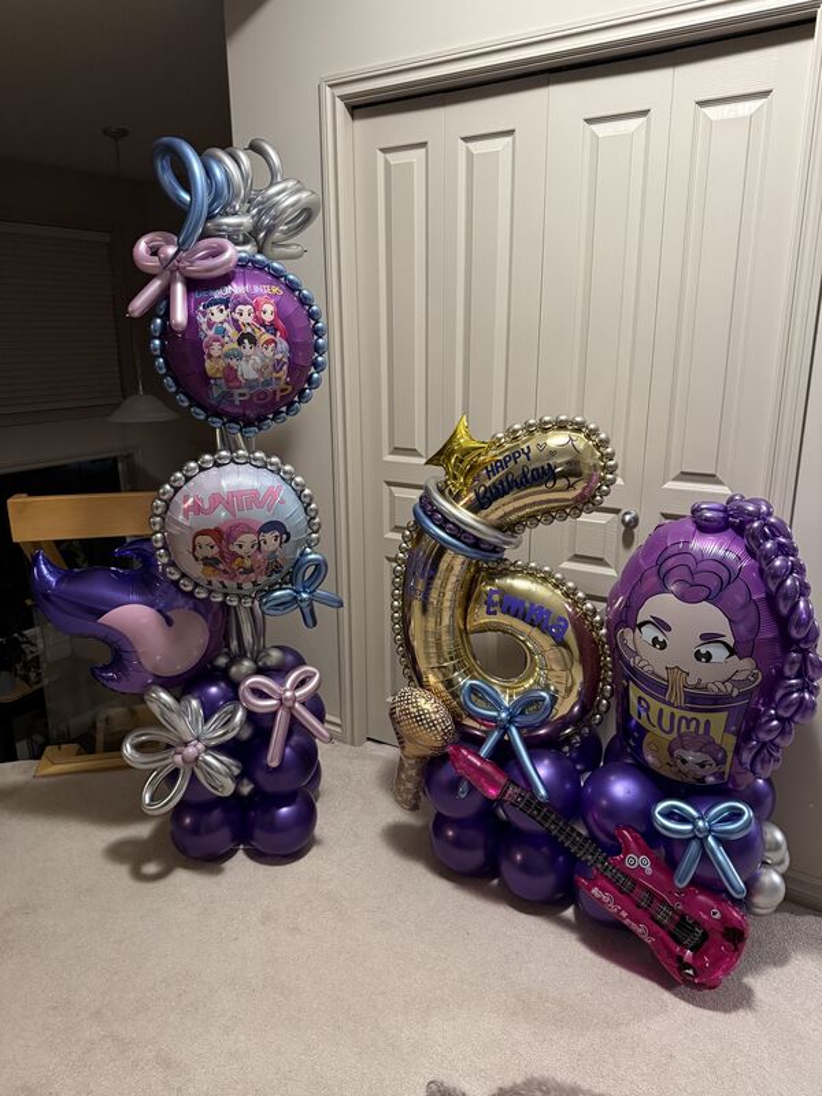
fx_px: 760
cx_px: 411
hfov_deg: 56.8
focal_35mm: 24
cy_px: 548
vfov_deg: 71.6
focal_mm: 6.76
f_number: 1.78
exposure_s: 1/60
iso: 640
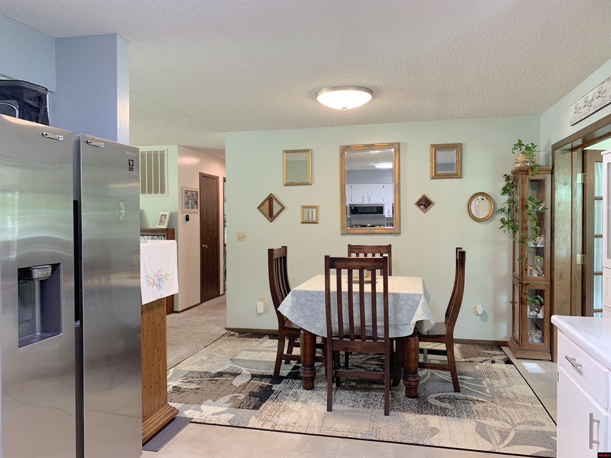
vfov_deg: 53.1
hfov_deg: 67.3
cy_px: 229
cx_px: 306
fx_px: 459
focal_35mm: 26
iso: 125
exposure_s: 1/60
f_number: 1.8
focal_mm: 4.25
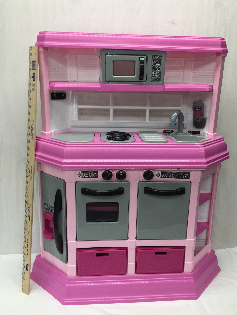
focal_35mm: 31
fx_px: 283
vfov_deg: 58.4
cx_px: 123
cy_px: 158
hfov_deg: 45.4
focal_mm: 4.15
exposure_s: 1/60
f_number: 2.2
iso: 25
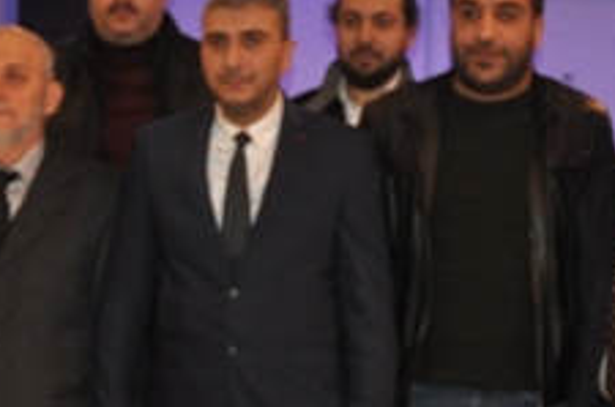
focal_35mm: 115
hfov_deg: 17.8
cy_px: 294
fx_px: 1968
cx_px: 328
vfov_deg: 11.8
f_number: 3.8
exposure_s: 1/60
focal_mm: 27
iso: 800
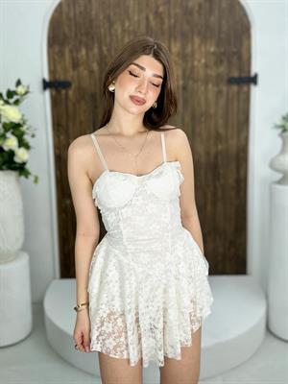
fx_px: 333
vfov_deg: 60.0
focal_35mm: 30
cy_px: 192
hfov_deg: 46.8
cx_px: 144
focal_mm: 2.69
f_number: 1.9
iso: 25
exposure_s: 1/100
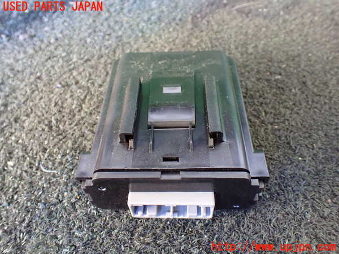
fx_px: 294
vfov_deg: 46.8
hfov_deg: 60.0
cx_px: 170
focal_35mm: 30
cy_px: 127
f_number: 2.3
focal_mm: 5.4
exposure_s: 1/30
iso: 800
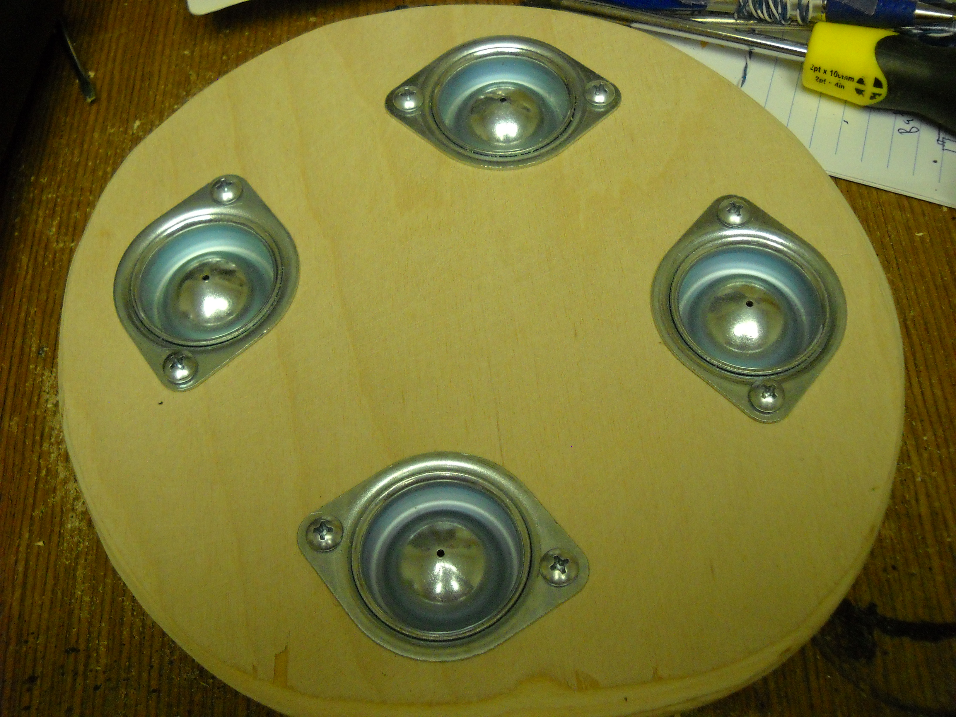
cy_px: 358
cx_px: 478
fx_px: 1132
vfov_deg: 35.1
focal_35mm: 41
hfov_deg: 45.8
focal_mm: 6.72
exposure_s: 1/125
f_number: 3.1
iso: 455
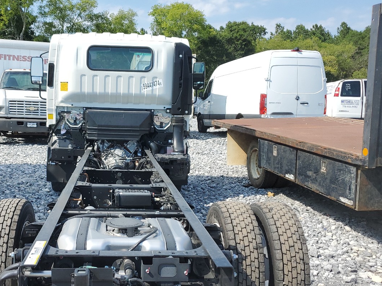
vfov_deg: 36.8
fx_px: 430
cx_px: 128
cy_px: 160
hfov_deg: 47.1
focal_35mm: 39
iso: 50
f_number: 1.5
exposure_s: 1/2500
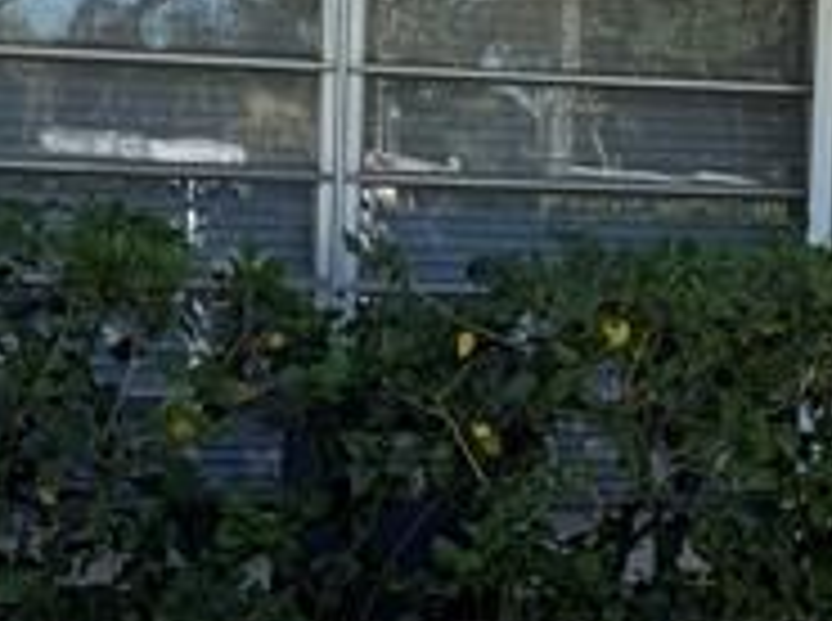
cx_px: 1102
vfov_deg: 14.2
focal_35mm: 104
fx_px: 2495
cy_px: 243
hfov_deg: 17.7
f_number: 1.78
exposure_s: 1/2299
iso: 80
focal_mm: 6.76
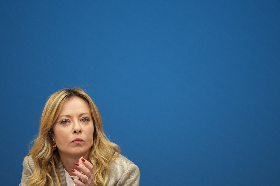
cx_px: 140
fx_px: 3500
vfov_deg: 3.1
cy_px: 93
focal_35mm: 450
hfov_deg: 4.6
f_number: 2.8
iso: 2500
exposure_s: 1/500
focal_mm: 300
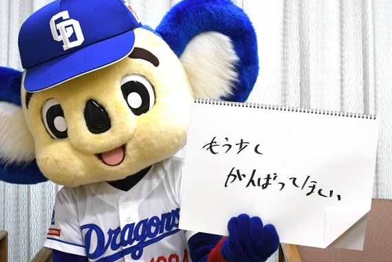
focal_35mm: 56
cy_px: 122
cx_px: 146
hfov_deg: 35.4
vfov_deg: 24.2
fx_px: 610
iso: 5000
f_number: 9
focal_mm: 28
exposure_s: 1/320
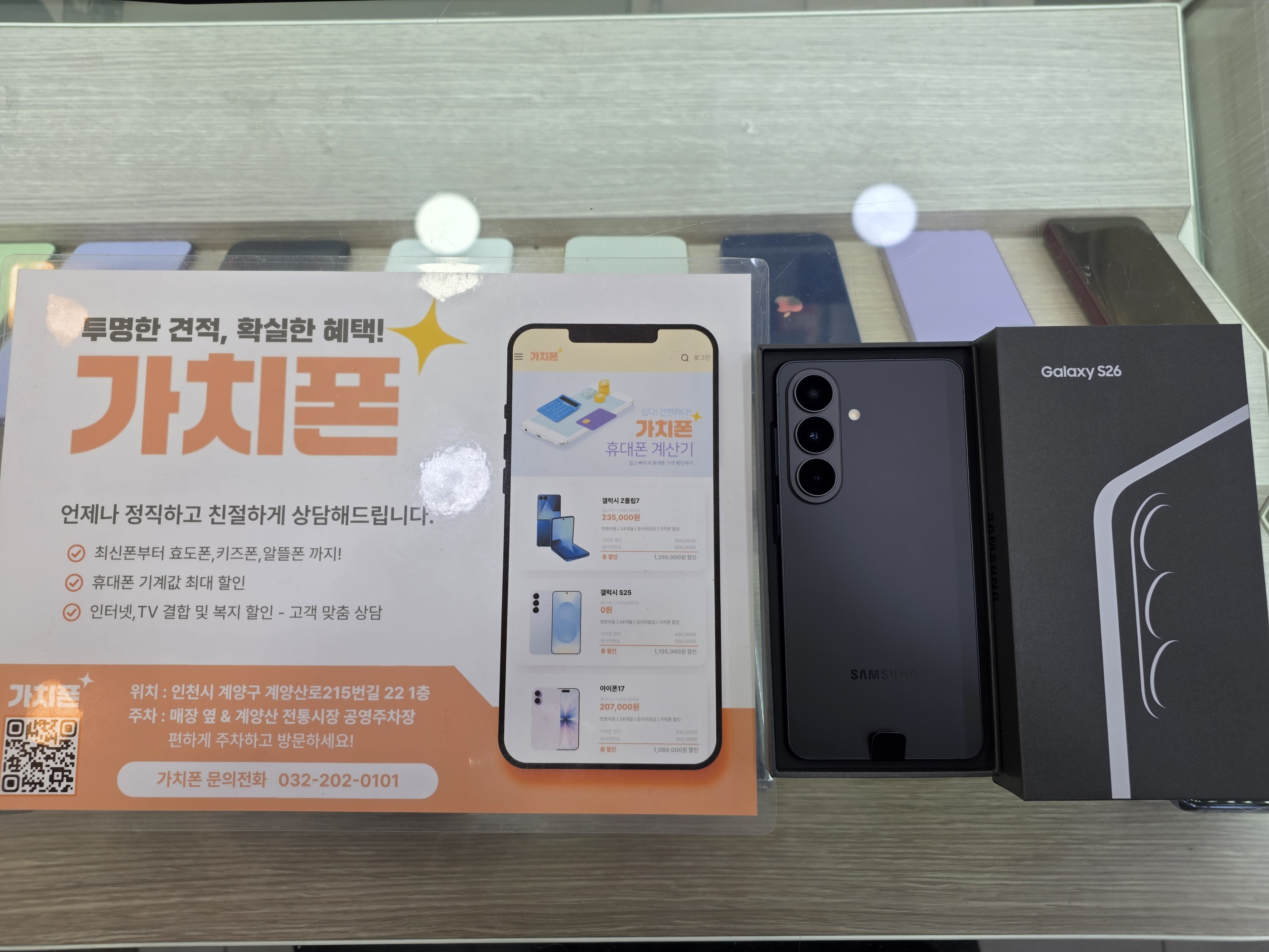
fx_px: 843
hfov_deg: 73.9
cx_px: 634
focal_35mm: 23
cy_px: 476
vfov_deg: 58.9
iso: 40
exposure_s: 1/120
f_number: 1.7
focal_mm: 6.25
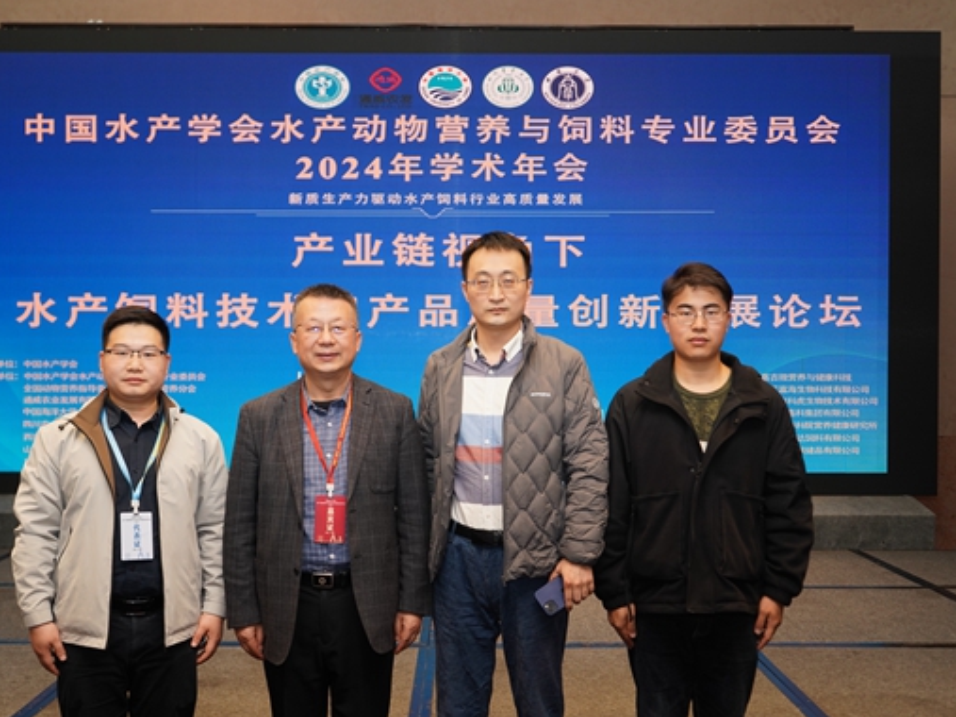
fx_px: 1132
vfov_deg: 35.1
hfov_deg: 45.8
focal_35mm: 41
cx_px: 447
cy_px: 370
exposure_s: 1/160
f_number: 4
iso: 1000
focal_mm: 36
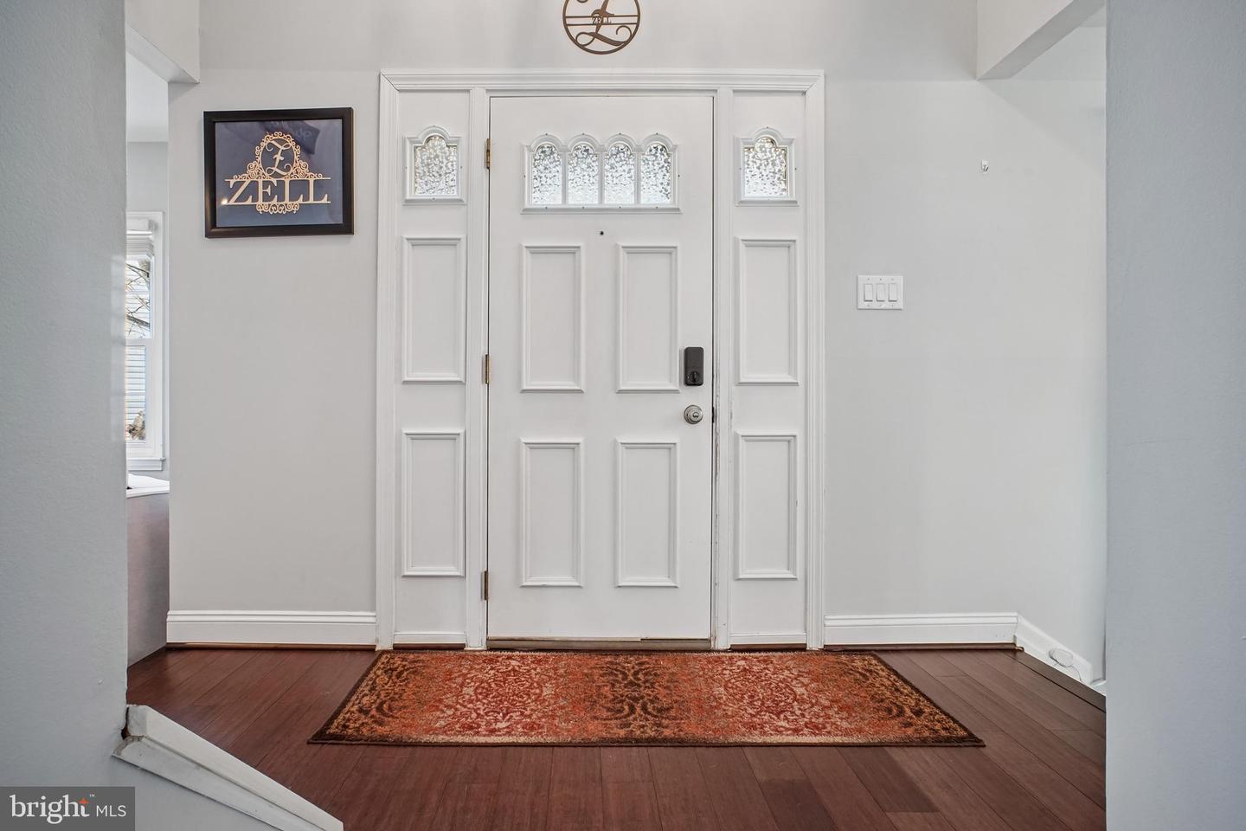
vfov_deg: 72.1
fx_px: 571
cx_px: 623
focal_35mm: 16
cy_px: 416
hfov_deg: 95.0
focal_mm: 11
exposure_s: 1/10
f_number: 8
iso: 500
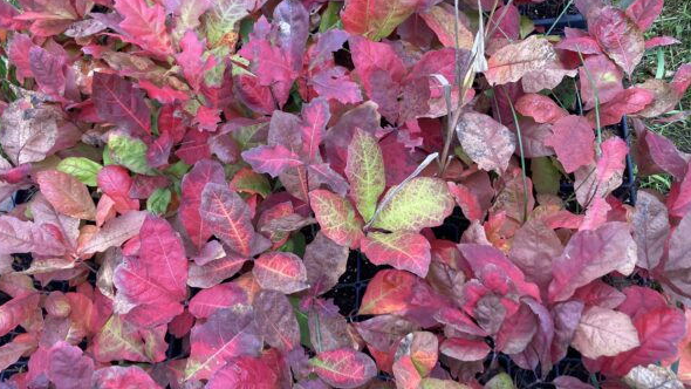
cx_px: 341
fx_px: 568
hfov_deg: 62.6
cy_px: 203
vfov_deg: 37.8
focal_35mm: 31
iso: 80
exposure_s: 1/121
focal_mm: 3.99
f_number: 1.8
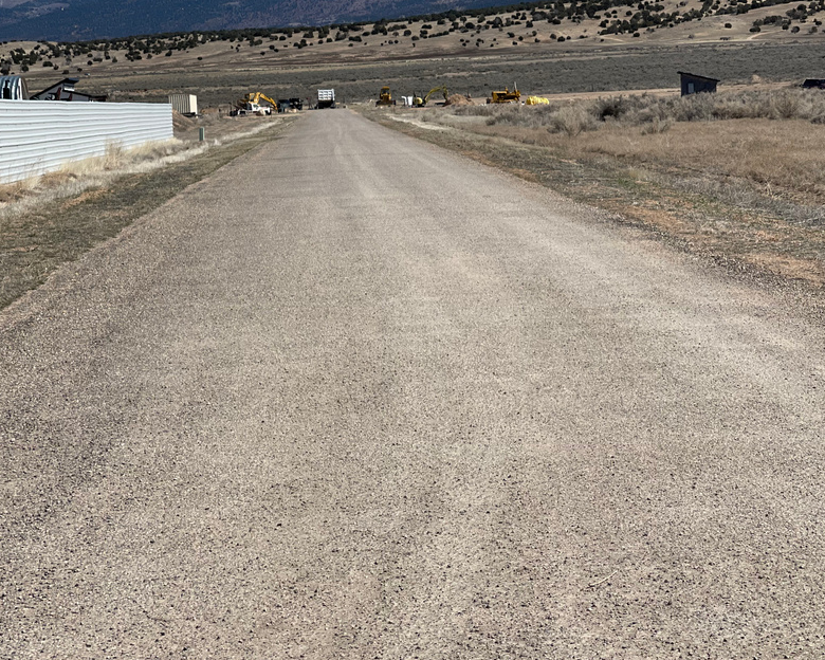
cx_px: 373
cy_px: 300
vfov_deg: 18.7
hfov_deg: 23.3
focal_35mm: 82
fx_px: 2002
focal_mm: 7.5
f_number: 2.2
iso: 32
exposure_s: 1/3311
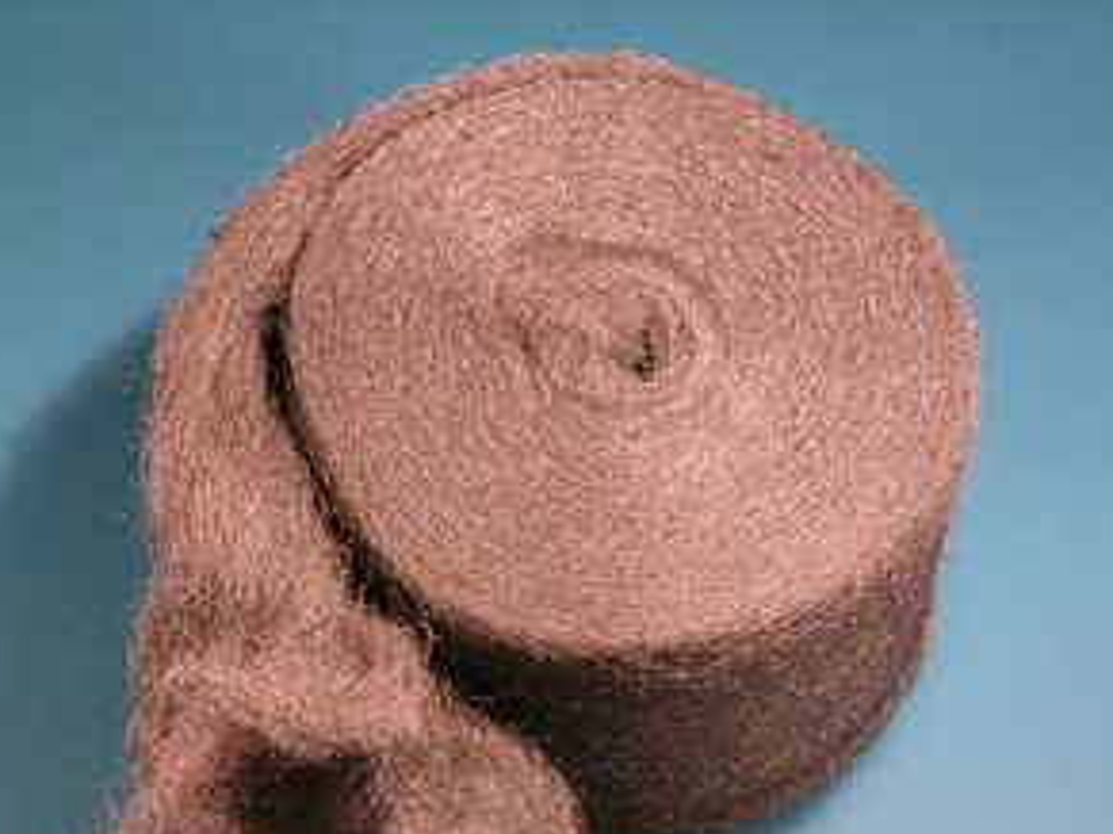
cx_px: 520
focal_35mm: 128
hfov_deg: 15.4
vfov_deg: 11.6
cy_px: 536
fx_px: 4114
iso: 100
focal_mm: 23.7
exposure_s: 1/29.1
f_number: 3.6
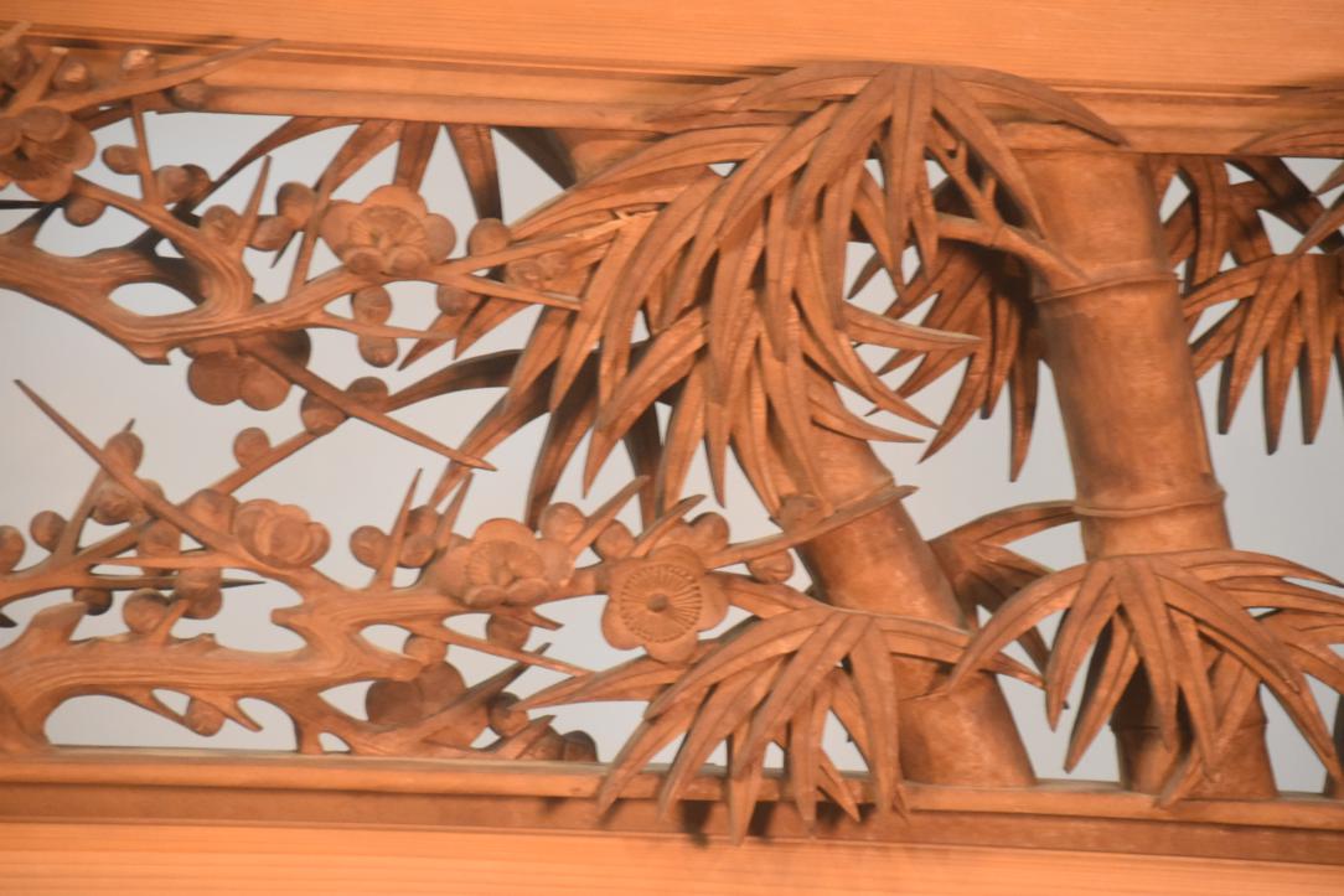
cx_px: 672
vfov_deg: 5.0
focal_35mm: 278
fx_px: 10361
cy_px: 448
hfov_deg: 7.4
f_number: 6.3
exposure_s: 1/125
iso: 4500
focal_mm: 185
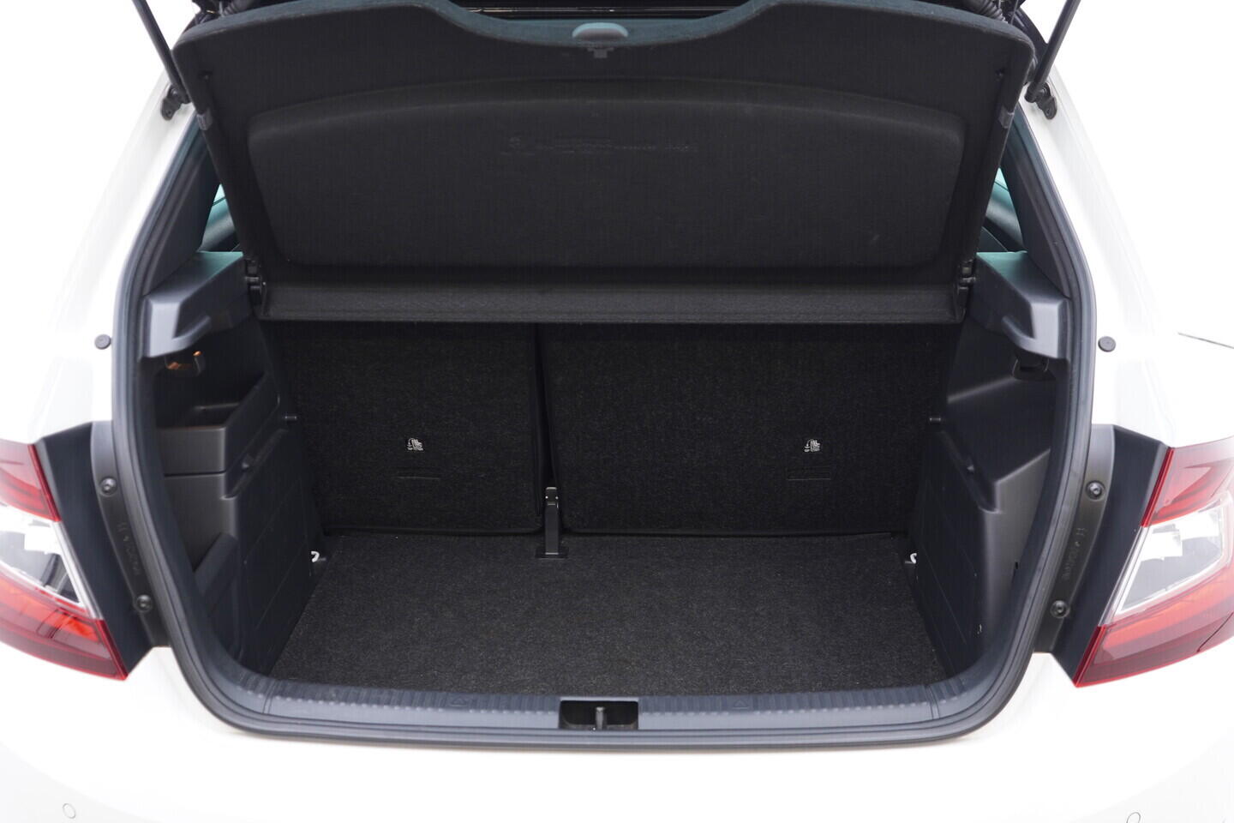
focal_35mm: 36
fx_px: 1234
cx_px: 617
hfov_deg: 53.1
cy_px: 412
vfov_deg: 36.9
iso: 250
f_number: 2.8
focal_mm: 24
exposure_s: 1/40
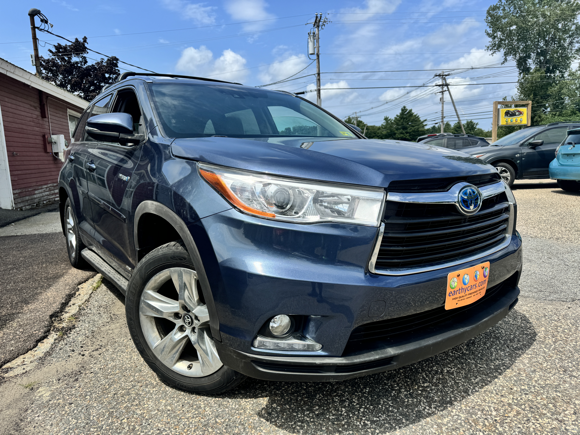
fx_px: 402
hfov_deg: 71.6
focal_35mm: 24
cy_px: 218
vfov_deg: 56.8
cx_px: 290
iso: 80
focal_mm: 6.76
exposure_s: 1/4950
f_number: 1.78
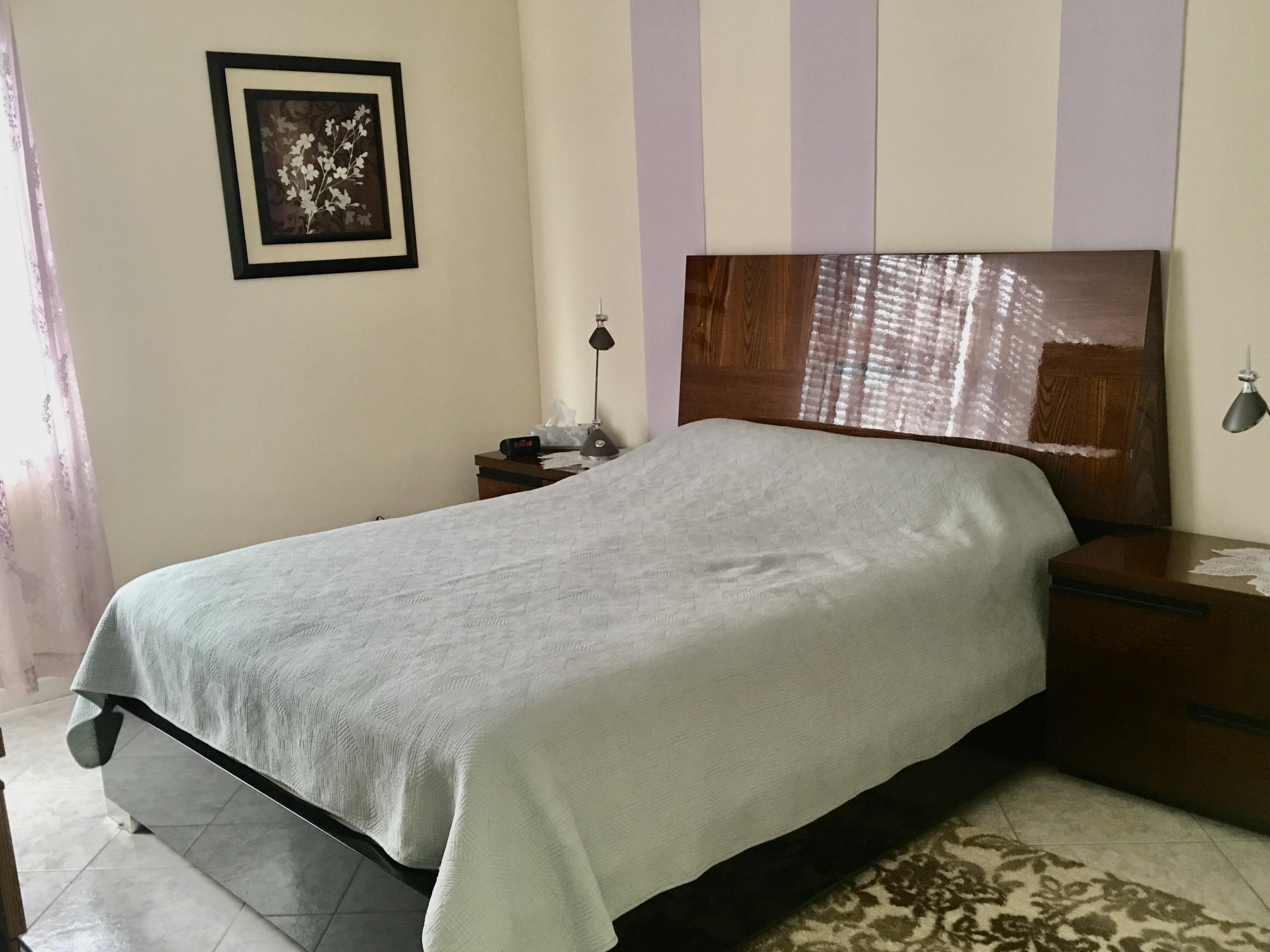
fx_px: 1247
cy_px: 537
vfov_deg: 41.7
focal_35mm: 34
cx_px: 697
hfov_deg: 53.9
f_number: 2.2
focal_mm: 4.15
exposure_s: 1/17
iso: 80
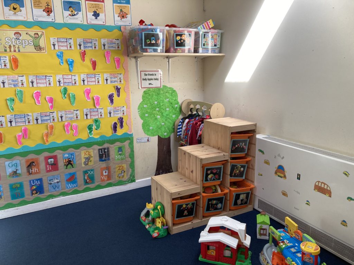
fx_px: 286
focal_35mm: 28
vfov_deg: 49.7
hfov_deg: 63.4
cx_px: 177
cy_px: 132
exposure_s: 1/121
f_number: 1.8
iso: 64
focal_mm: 3.99
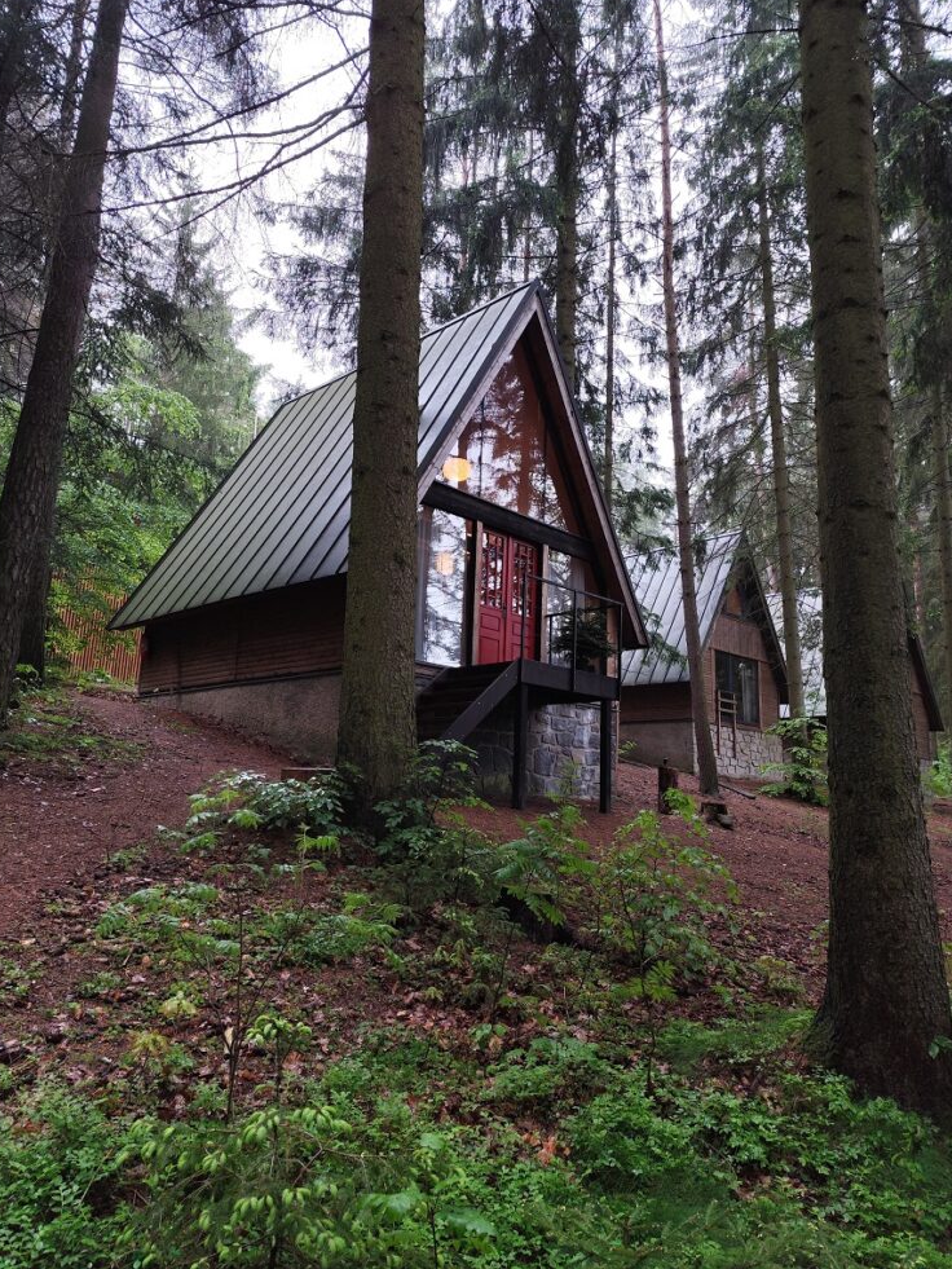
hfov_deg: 56.8
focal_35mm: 24
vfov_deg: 71.6
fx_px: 880
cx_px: 476
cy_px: 609
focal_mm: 6.19
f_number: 1.65
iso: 200
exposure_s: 1/100
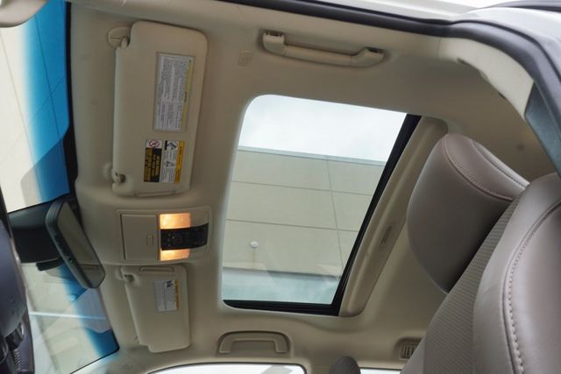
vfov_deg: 43.6
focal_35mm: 30
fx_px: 468
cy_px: 187
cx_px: 280
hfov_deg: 61.9
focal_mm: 20
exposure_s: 1/15
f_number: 13
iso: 160
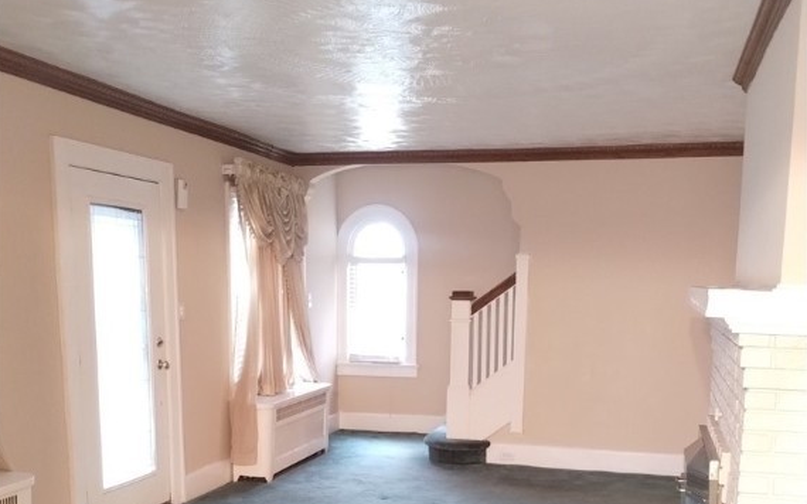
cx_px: 401
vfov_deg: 30.8
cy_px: 435
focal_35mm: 40
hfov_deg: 49.3
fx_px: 880
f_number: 1.8
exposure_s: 1/15
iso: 3422
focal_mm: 4.27
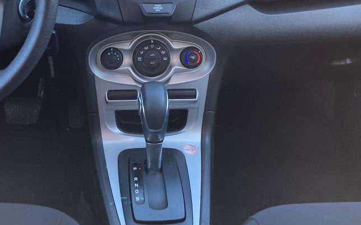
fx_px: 462
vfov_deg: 26.6
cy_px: 30
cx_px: 131
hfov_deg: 42.3
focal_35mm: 47
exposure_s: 1/121
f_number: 1.8
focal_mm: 3.99
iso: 64
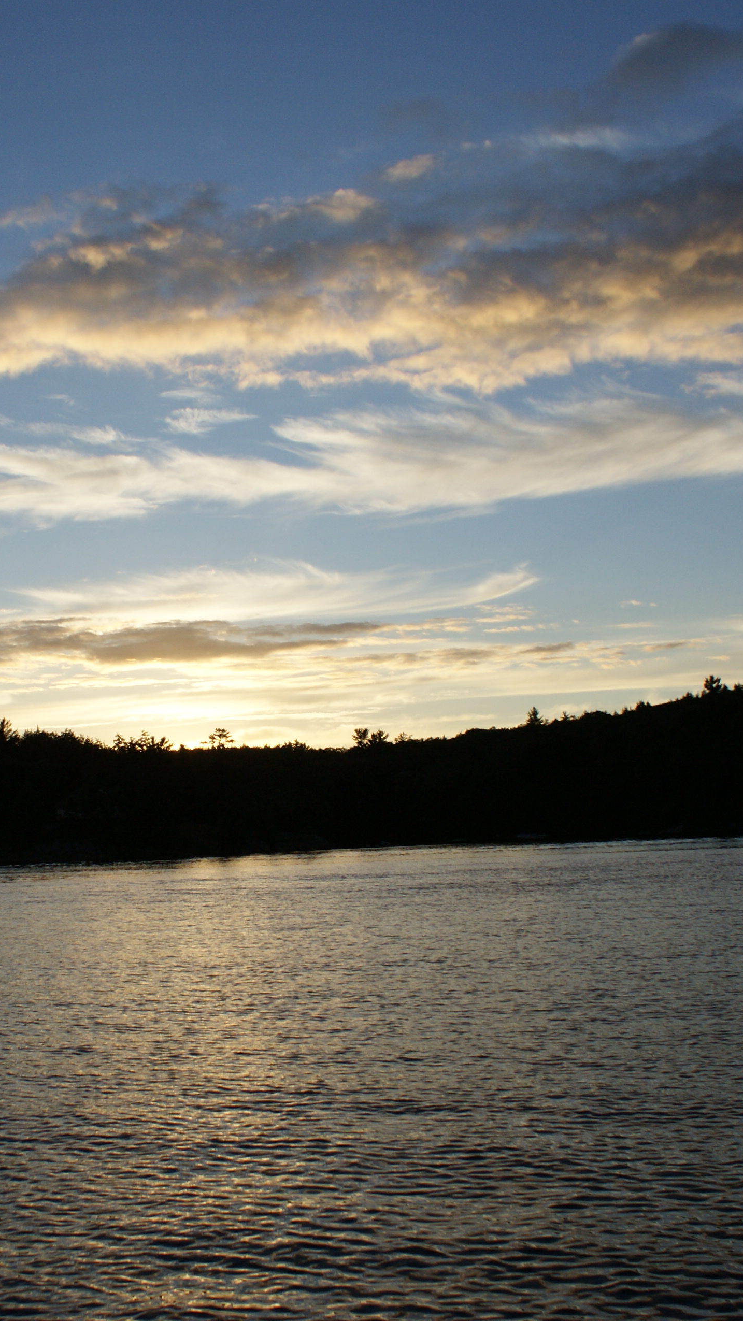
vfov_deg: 47.4
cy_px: 657
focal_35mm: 43
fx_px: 1506
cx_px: 234
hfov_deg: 27.5
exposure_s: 1/1000
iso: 200
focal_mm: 18
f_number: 5.6
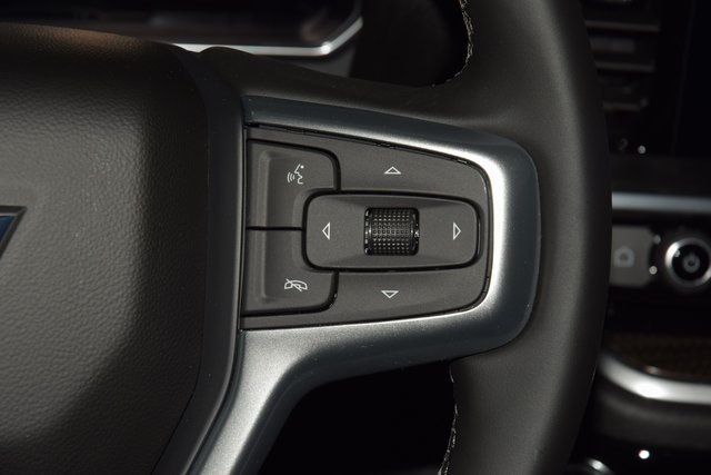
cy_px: 238
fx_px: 2074
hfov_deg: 19.5
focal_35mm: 105
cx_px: 356
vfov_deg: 13.0
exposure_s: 1/125
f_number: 8
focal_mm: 70
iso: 100
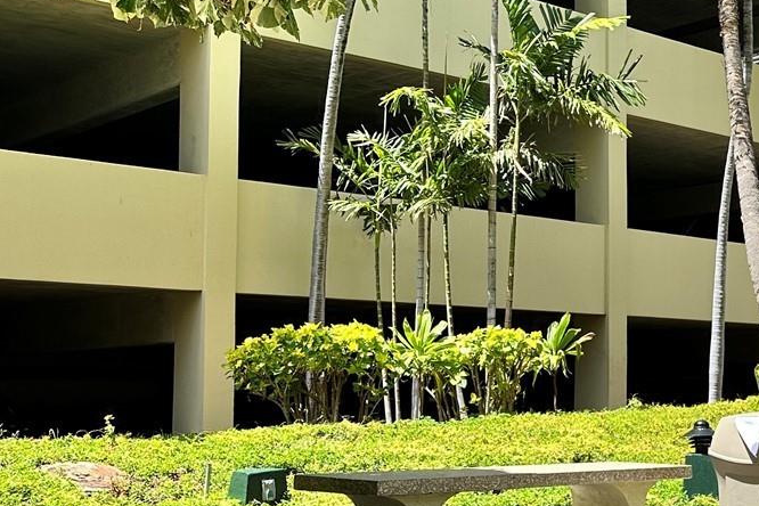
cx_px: 874
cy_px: 329
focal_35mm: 60
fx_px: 1265
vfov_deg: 22.5
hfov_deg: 29.4
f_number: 1.78
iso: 80
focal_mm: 6.86
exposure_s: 1/1845
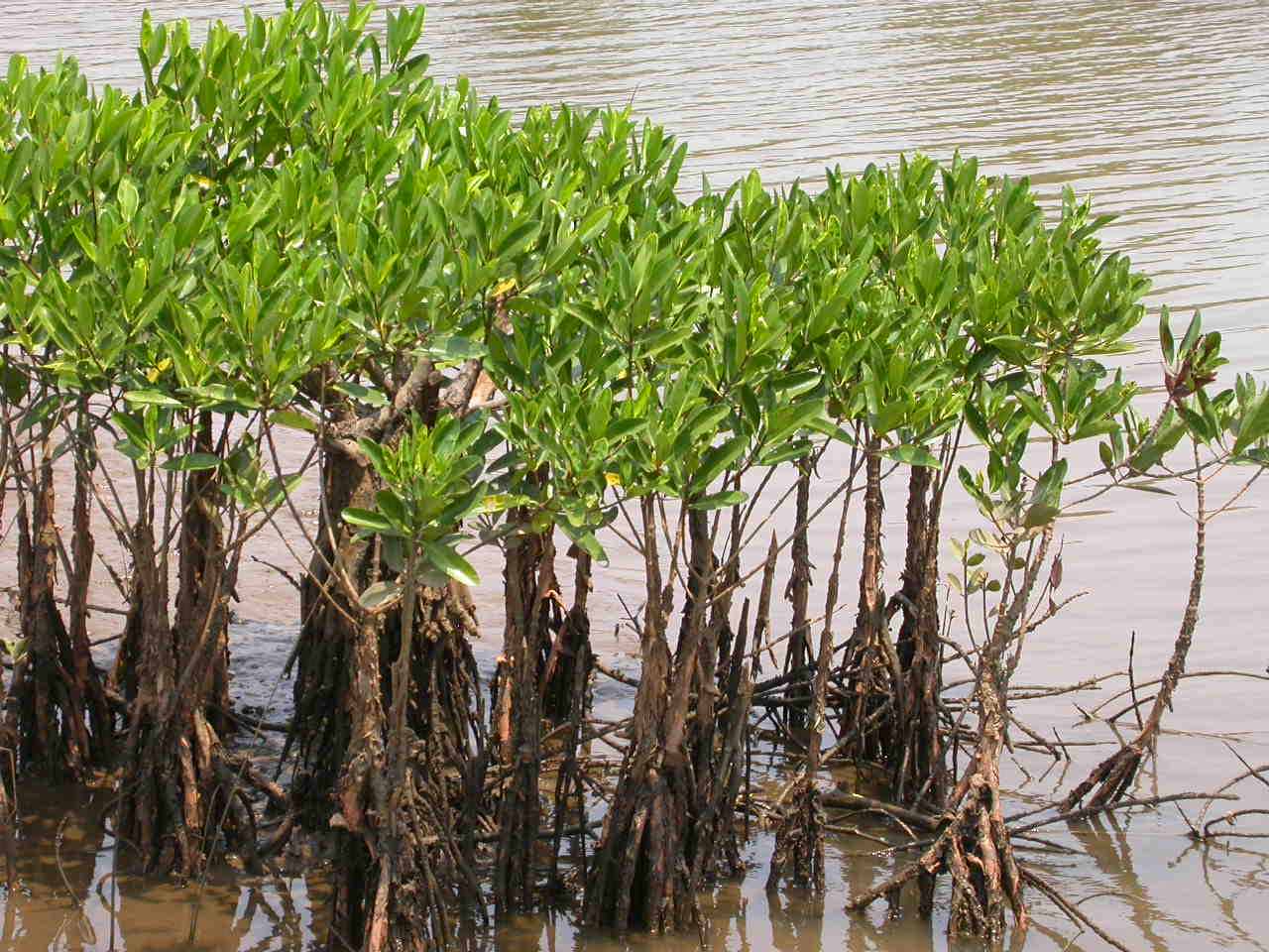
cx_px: 634
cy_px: 476
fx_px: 4546
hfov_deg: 15.9
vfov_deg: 12.0
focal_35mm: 124
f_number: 5.7
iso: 100
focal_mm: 25.7
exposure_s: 1/313
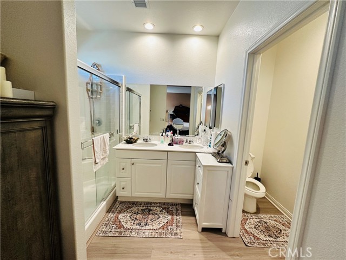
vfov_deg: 85.7
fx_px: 140
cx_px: 173
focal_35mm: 14
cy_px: 130
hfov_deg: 102.1
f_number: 2.2
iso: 250
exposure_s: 1/120
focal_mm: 2.22
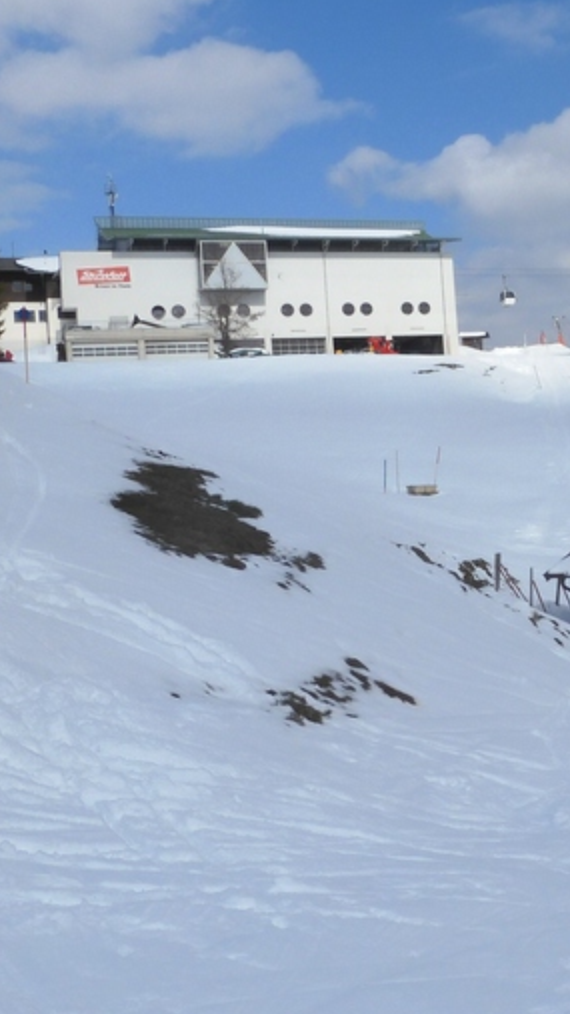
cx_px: 628
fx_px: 1317
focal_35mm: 49
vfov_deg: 42.0
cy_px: 446
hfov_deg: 23.0
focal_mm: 4.3
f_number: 4.5
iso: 100
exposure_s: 1/2000
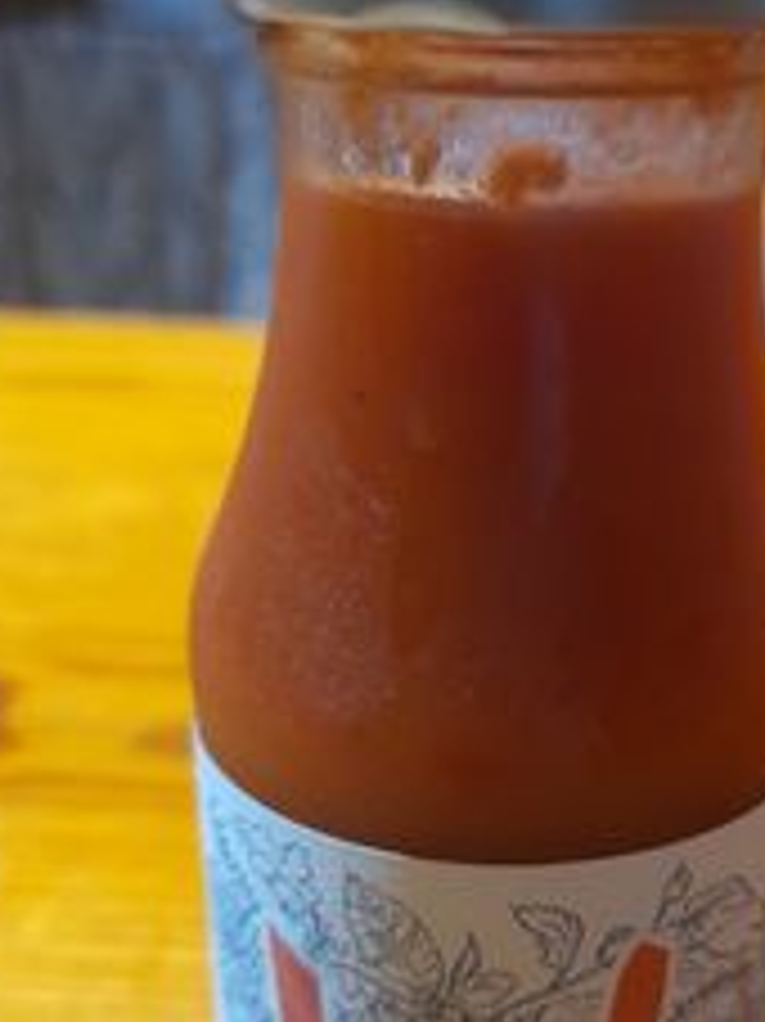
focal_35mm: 47
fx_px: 1386
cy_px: 633
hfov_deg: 30.6
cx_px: 508
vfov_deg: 40.2
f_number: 2
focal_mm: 4.6
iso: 500
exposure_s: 1/25
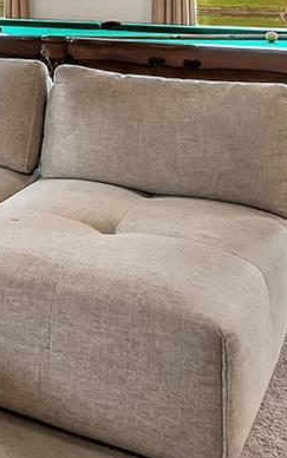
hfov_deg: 15.7
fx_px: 787
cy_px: -77
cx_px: -307
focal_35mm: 63
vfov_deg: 28.6
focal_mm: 10
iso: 100
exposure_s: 1/6
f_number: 7.1
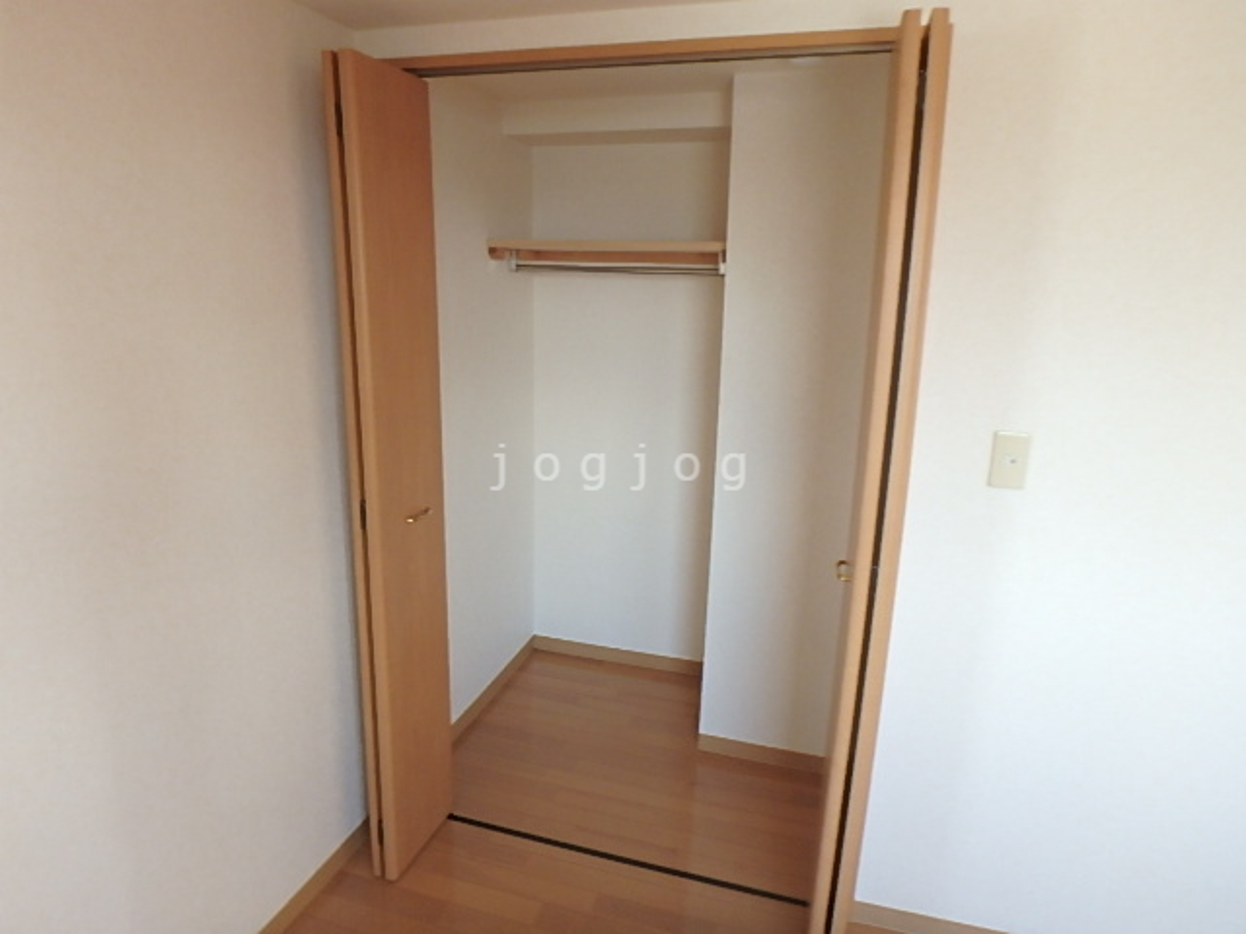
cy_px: 467
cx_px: 623
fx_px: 756
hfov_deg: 79.0
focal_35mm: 21
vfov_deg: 63.4
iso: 200
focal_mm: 3.7
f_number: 3.5
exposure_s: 1/30
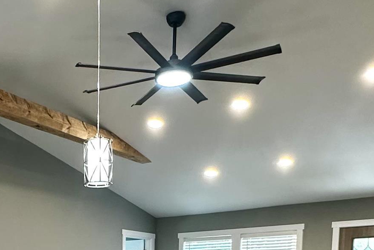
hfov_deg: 37.2
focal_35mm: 51
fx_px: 530
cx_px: 64
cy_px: 356
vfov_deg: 22.6
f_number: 2.2
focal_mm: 2.22
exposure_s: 1/60
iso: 200
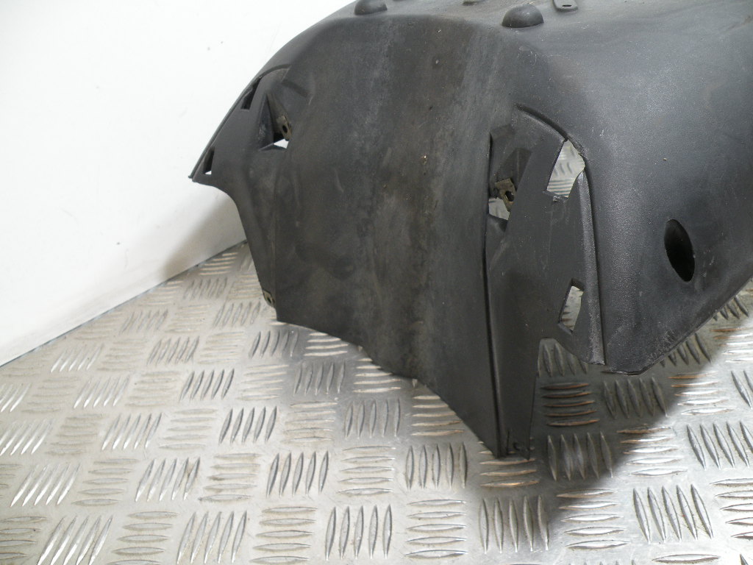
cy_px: 282
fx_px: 587
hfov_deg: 65.3
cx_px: 376
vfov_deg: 51.4
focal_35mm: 27
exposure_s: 1/59.7
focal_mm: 4.7
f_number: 2.8
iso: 107
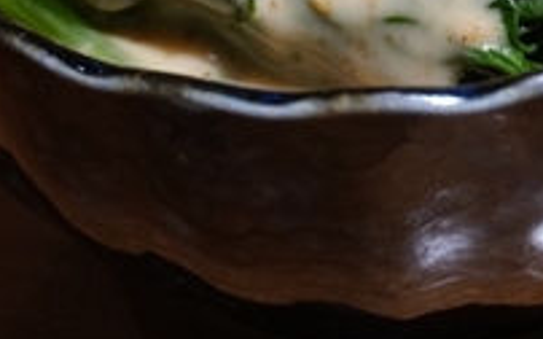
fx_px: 4570
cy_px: -328
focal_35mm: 309
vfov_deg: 4.2
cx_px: 793
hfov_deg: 6.7
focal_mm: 48
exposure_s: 1/30
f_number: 5
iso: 1000
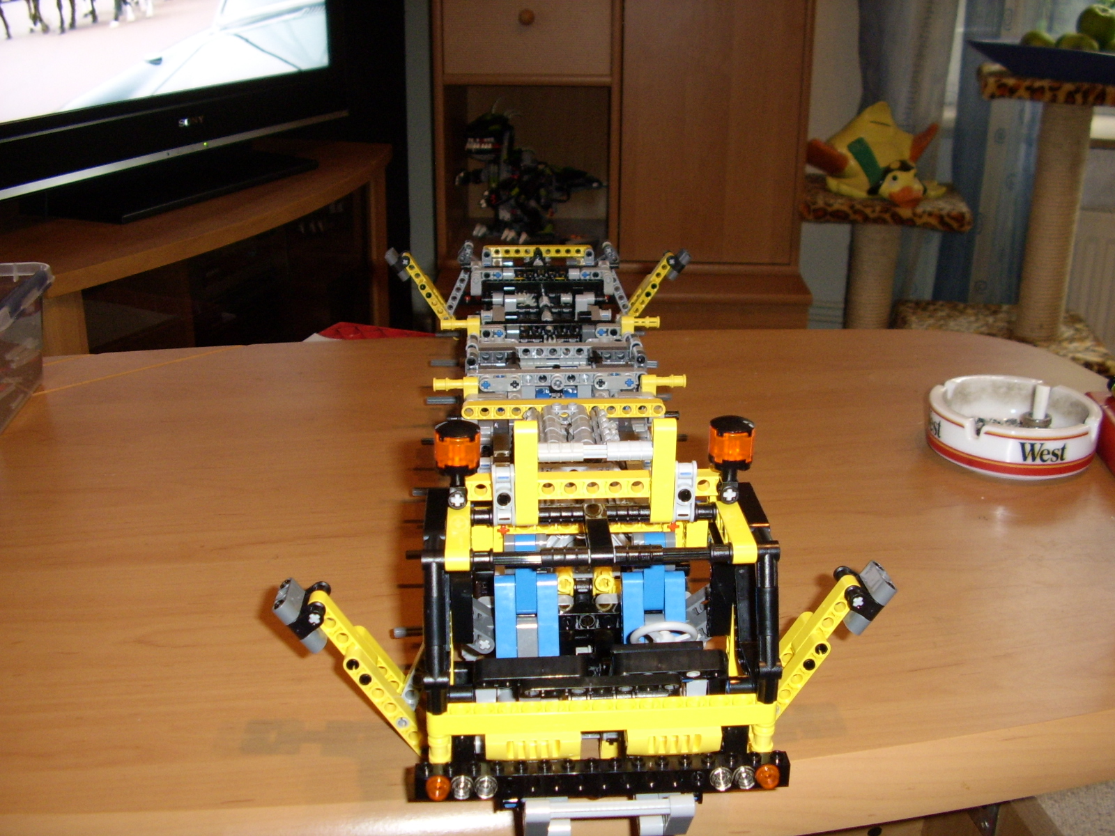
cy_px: 418
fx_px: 966
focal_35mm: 30
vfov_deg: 46.8
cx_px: 558
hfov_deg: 60.0
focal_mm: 5.8
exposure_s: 1/30
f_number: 2.9
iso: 183
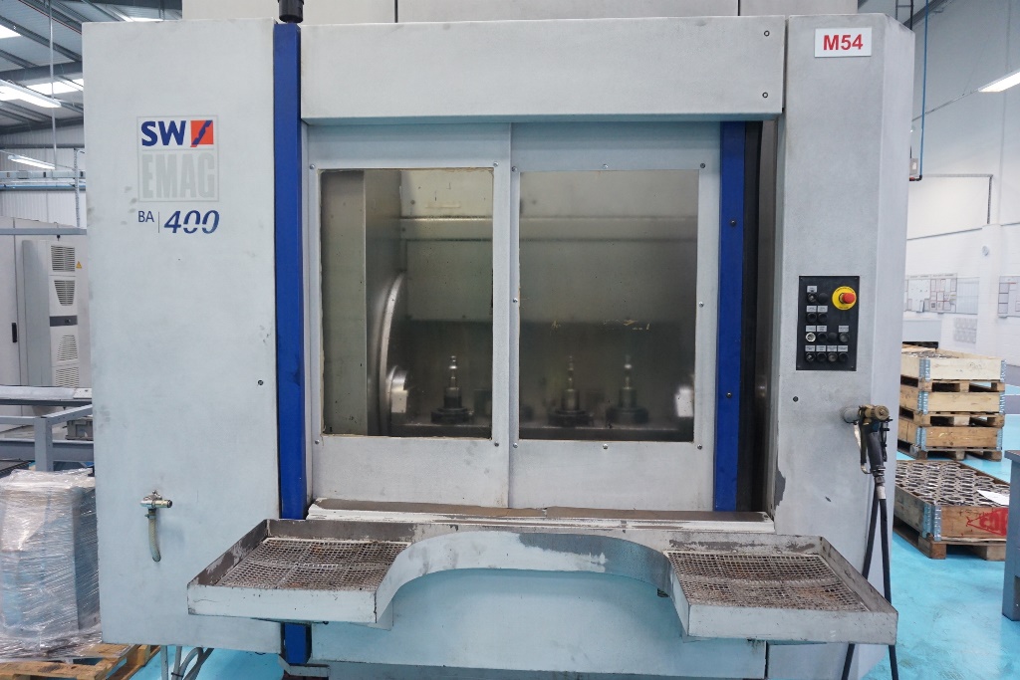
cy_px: 340
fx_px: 680
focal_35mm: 24
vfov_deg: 53.1
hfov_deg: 73.7
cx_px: 510
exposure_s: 1/160
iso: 1250
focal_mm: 16
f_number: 4
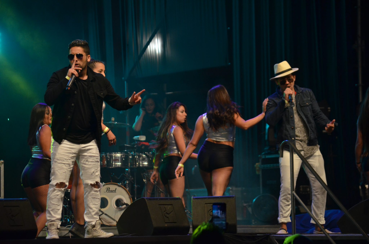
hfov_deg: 11.3
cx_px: 184
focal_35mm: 183
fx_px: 1872
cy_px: 122
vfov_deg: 7.5
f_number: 4.8
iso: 1600
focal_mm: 122
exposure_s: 1/200
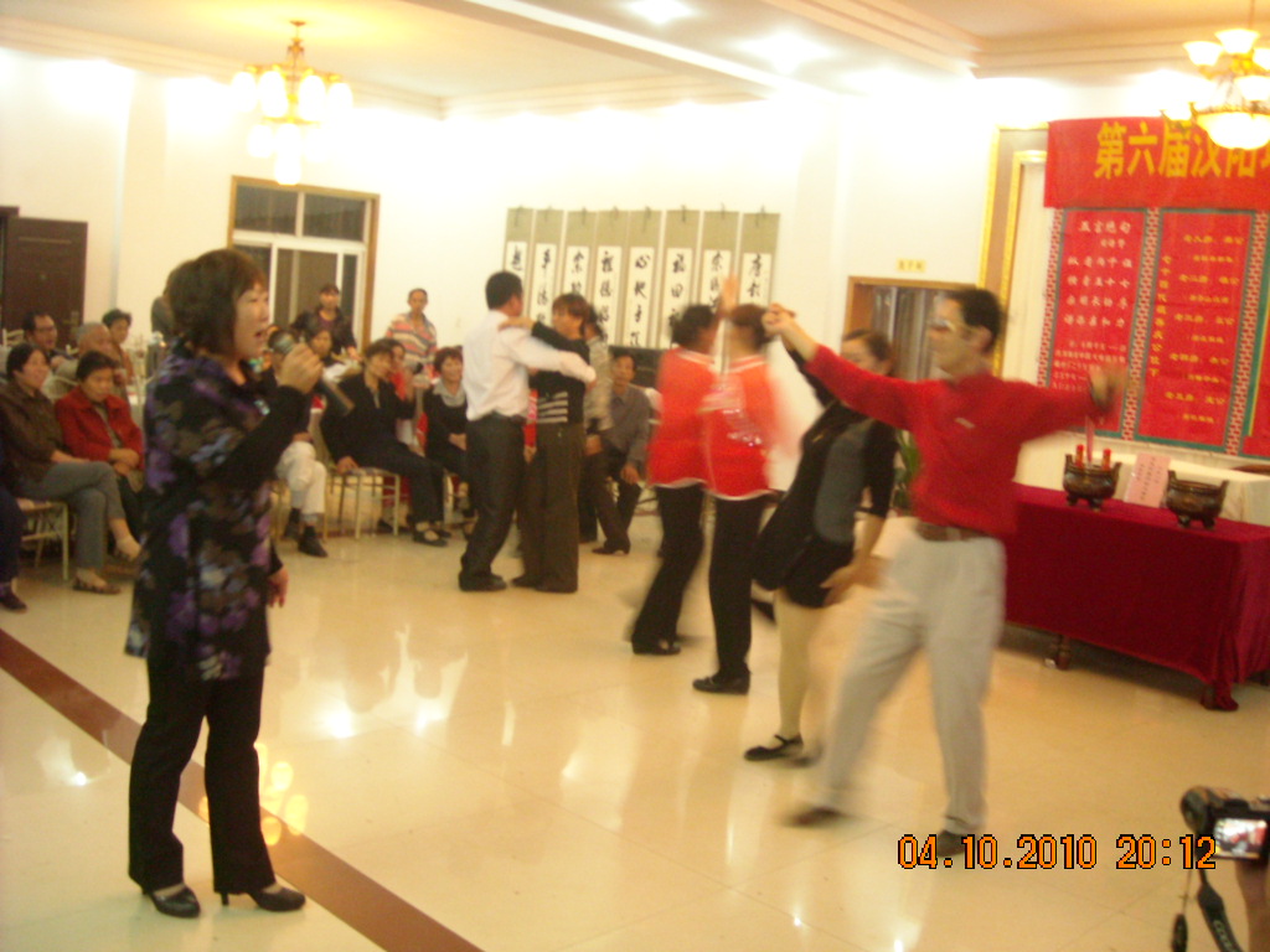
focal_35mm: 35
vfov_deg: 40.7
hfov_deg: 52.6
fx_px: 1284
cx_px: 635
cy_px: 476
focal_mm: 5.7
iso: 400
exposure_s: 1/10
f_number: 2.8
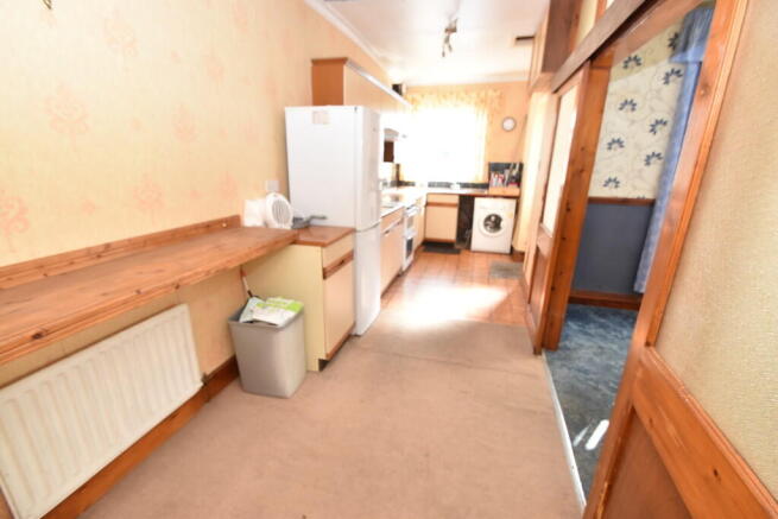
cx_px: 389
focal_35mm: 15
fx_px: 324
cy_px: 260
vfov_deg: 77.4
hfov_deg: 100.4
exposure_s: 1/125
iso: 800
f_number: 5.6
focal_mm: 10
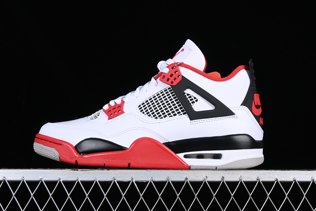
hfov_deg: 27.0
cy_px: 106
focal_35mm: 75
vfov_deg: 18.2
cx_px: 158
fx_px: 658
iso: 160
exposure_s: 1/125
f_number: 8
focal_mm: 50
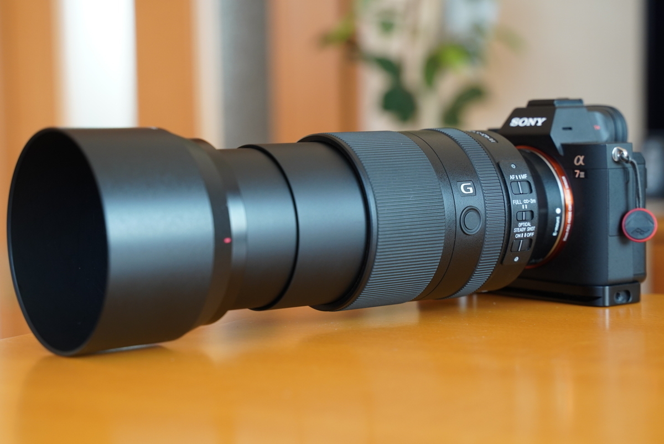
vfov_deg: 17.5
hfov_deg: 26.0
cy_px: 222
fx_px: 1440
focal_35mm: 78
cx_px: 332
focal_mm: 52
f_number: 3.5
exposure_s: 1/80
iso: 400
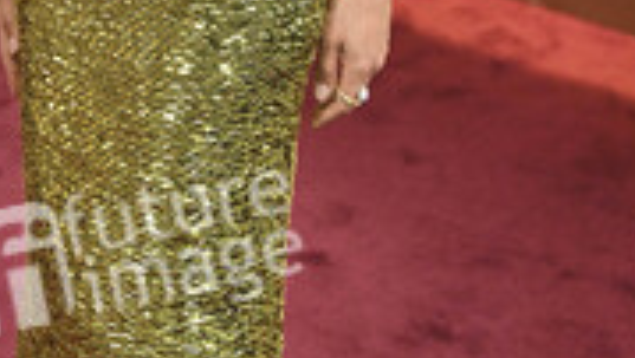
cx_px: 223
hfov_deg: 14.6
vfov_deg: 8.0
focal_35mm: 147
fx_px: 2477
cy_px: -276
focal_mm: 63
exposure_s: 1/320
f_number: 5
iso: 2500
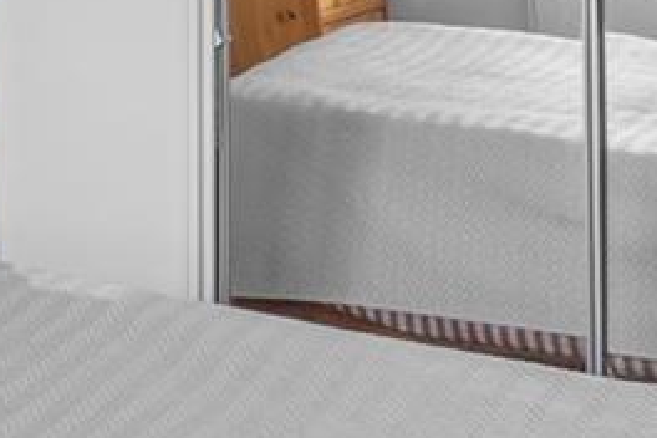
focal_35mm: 93
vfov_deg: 13.8
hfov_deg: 16.8
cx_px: -630
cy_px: -210
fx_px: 1697
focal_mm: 12
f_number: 9
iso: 100
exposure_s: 4
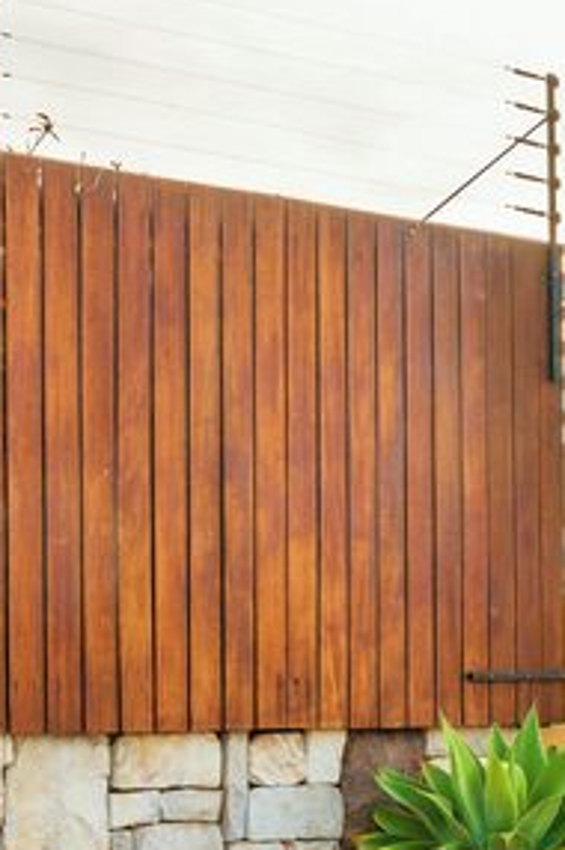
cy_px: 936
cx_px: 898
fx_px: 1982
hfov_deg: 14.8
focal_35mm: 84
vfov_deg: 22.8
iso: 200
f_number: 11
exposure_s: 1/160
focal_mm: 20
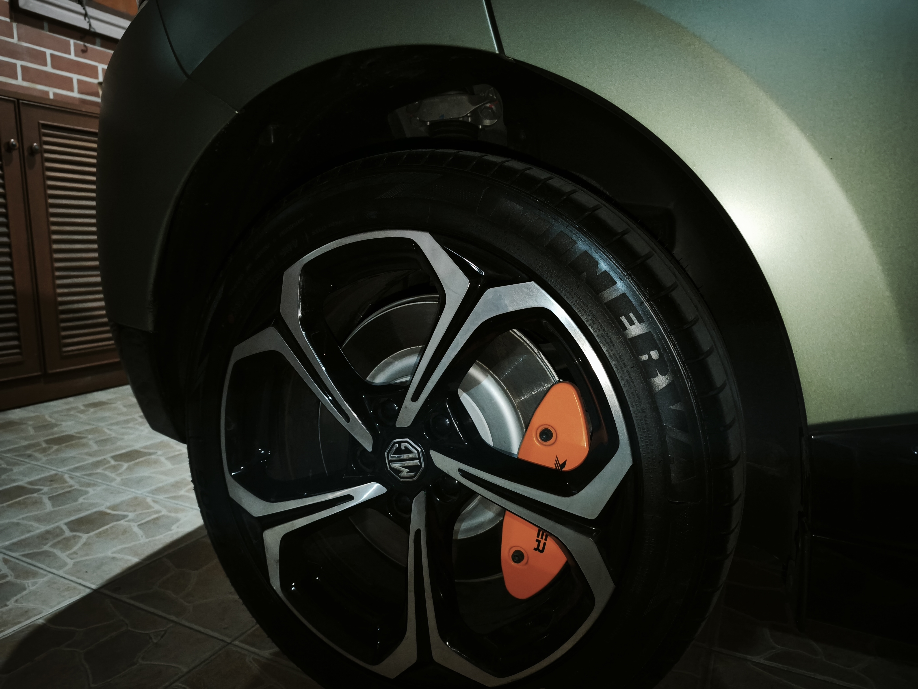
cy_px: 344
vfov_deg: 58.9
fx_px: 610
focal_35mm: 23
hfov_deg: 73.9
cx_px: 459
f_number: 1.62
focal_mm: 6.45
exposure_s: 1/25
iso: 2500
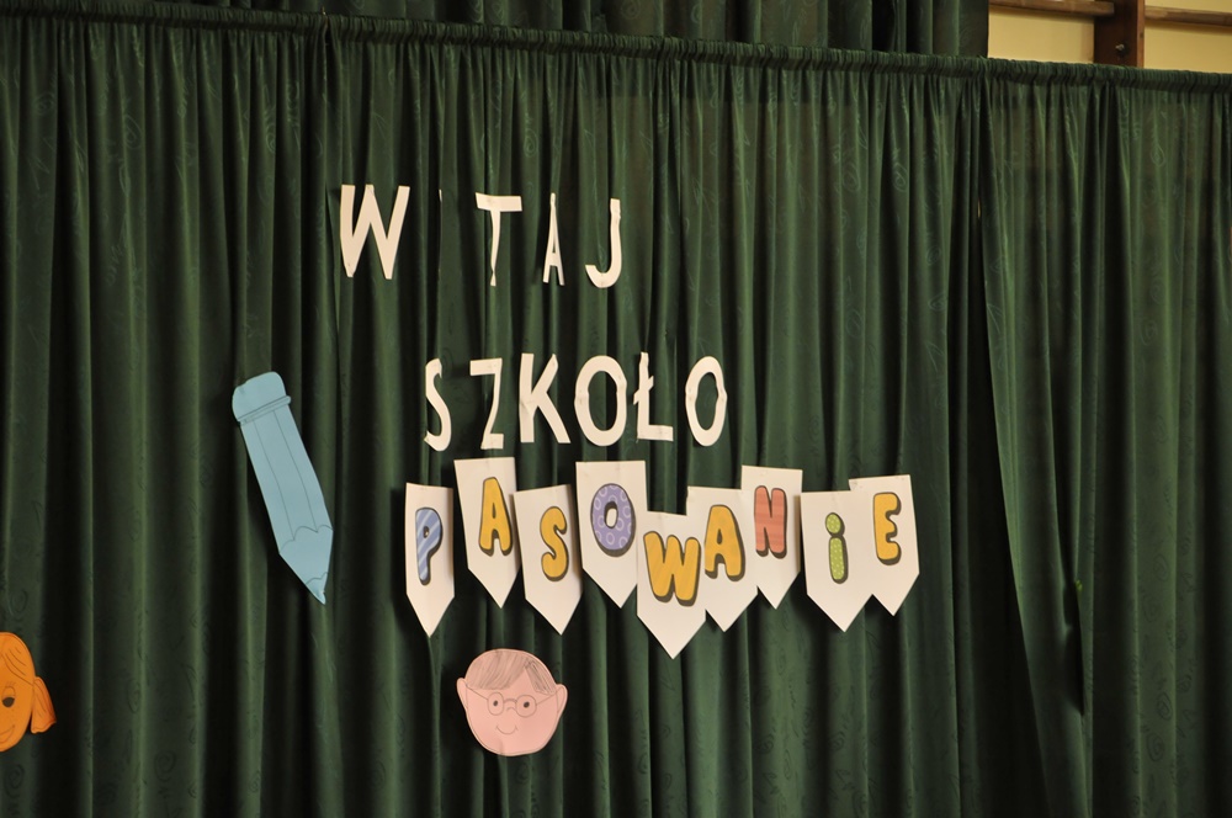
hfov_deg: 13.1
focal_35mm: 158
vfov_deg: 8.7
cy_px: 409
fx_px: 5383
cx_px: 616
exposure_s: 1/30
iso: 1000
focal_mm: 105
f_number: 7.1
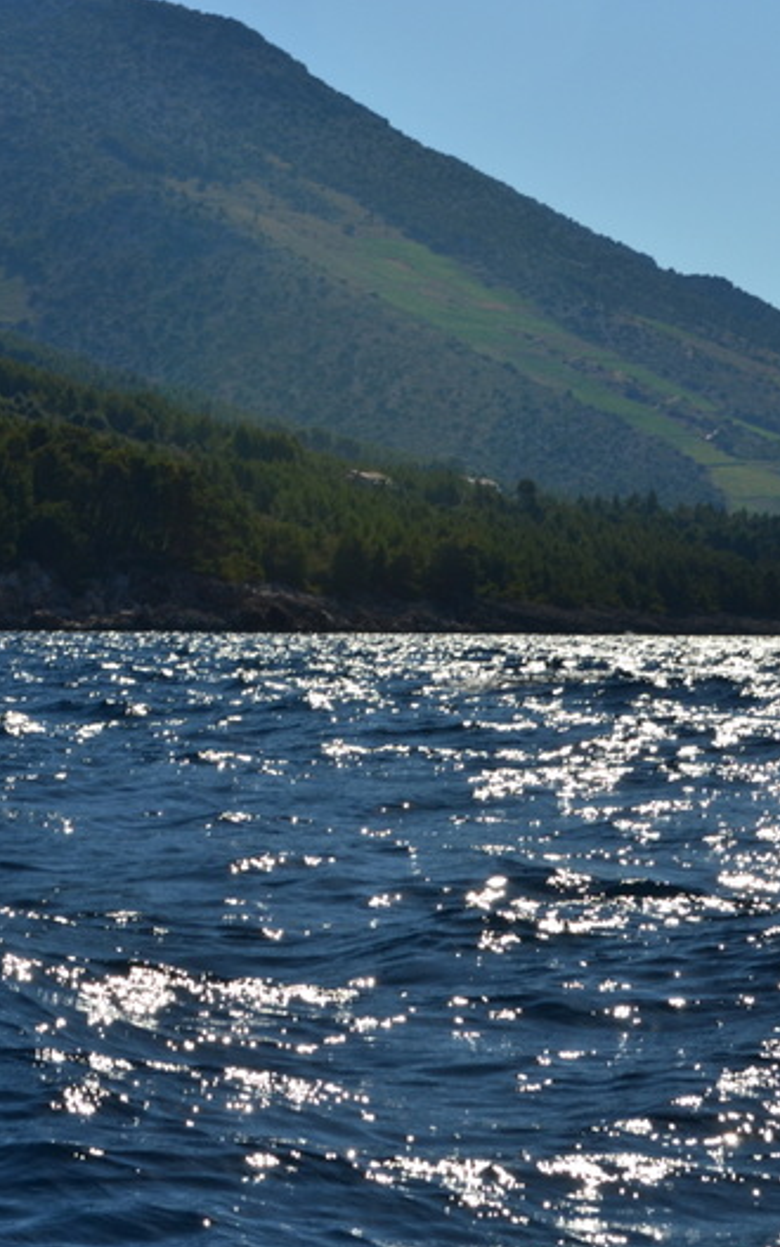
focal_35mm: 102
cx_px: 279
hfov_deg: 12.8
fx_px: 3469
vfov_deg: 20.4
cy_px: 624
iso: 140
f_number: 11
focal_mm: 44
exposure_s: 1/500
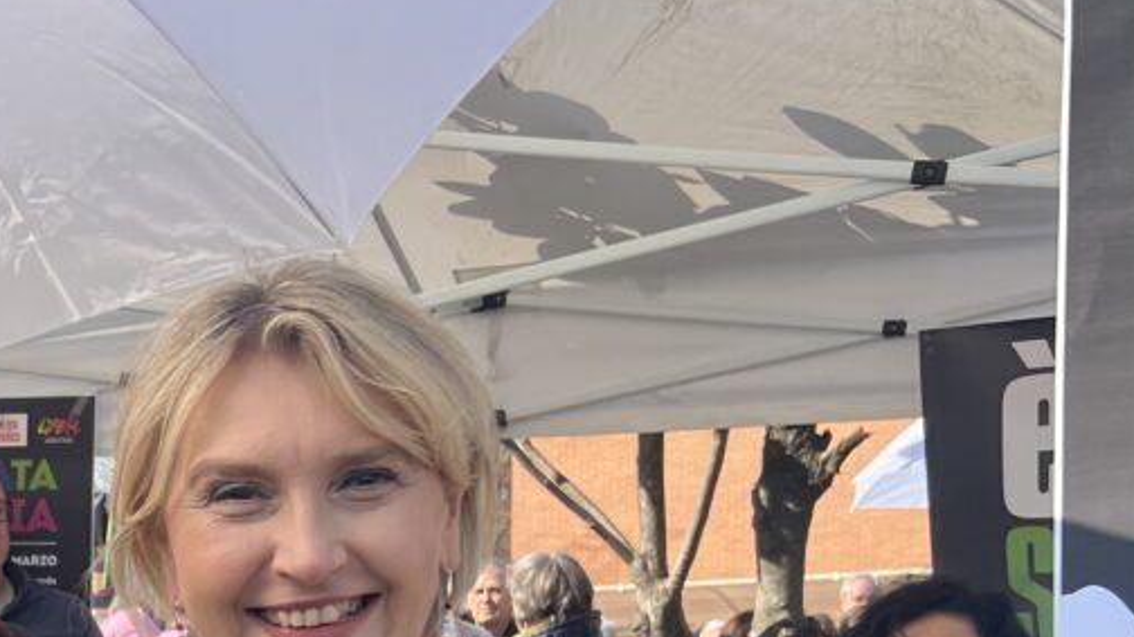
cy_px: 873
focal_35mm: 72
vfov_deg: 15.7
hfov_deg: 26.8
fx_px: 2164
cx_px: -135
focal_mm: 5.7
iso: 50
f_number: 1.5
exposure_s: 1/2123
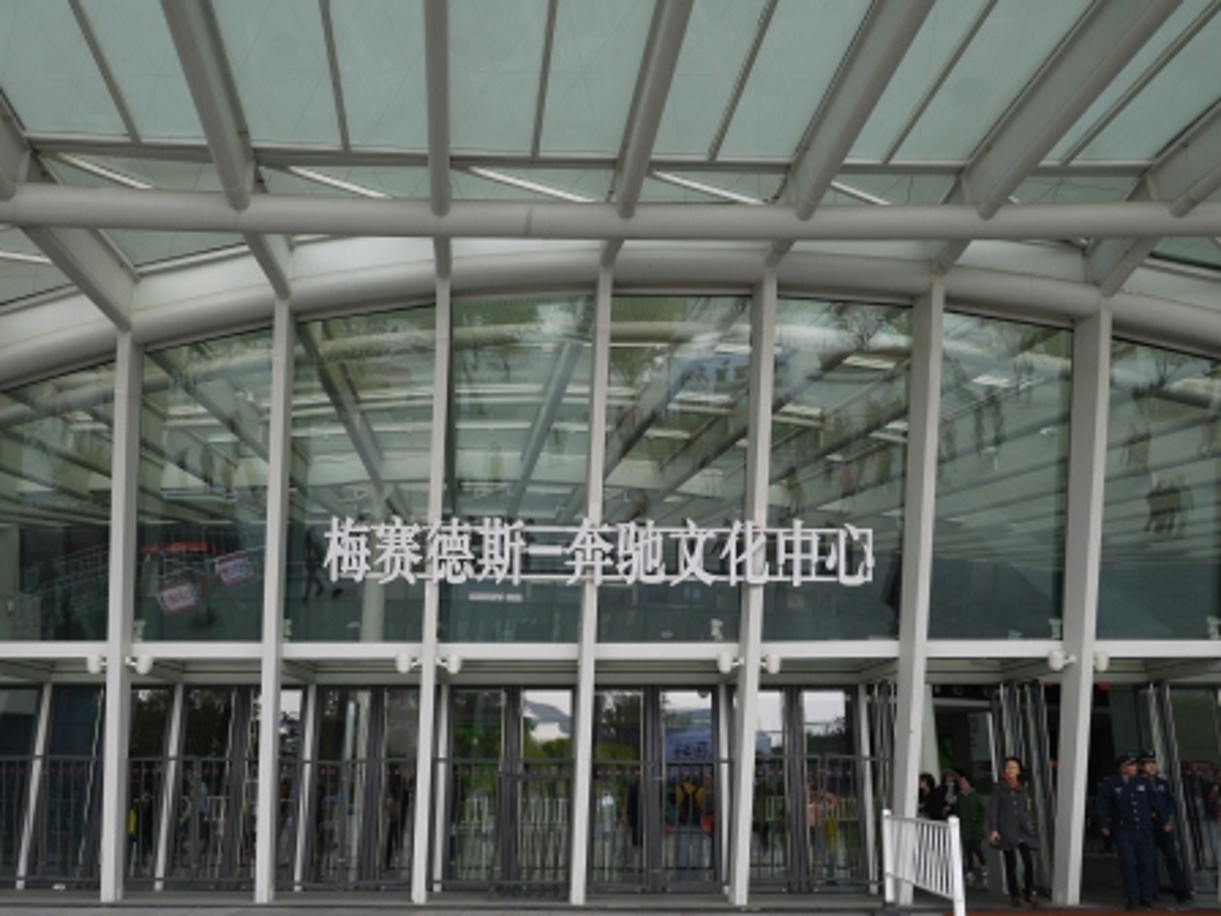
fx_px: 1129
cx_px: 610
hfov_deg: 56.8
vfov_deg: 44.2
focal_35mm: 32
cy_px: 458
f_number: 6.3
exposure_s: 1/200
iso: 160
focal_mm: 16
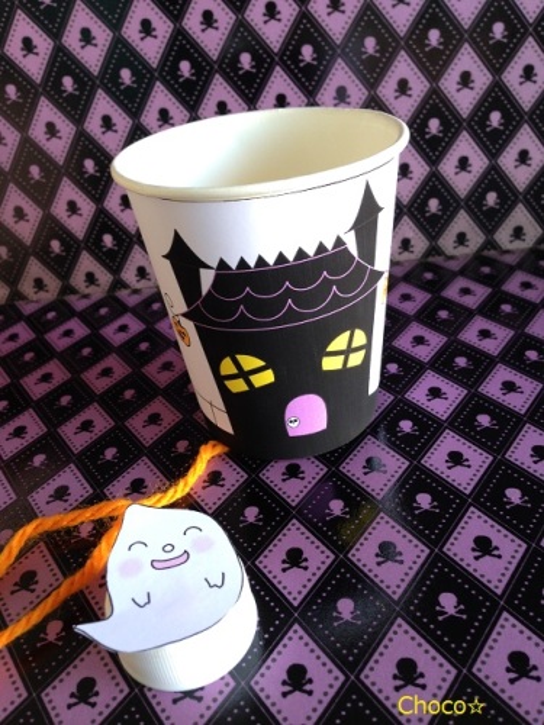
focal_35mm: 33
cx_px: 272
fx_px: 691
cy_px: 362
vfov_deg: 55.4
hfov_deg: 42.9
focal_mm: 4.12
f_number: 2.4
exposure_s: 1/20
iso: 64
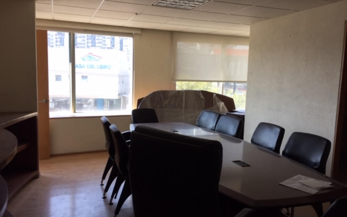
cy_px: 114
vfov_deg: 40.6
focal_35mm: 31
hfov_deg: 61.2
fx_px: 293
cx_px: 172
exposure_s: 1/120
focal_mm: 4.15
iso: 32
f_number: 2.2
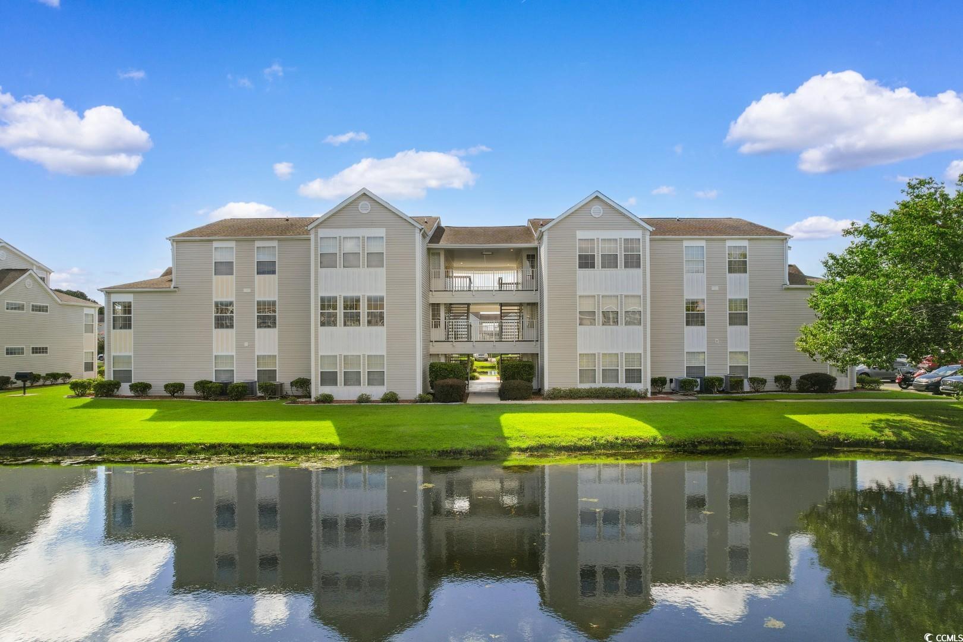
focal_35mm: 22
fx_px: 588
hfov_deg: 78.6
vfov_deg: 57.2
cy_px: 321
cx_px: 482
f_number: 2.8
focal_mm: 8.38
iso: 100
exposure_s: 1/320
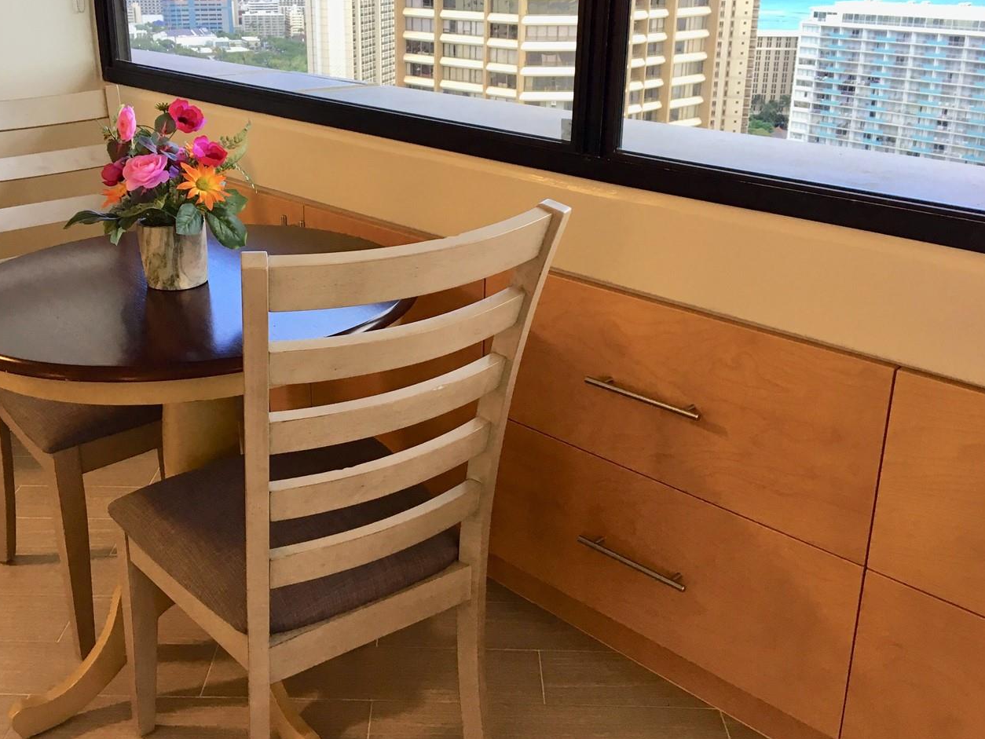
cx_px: 430
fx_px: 1053
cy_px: 315
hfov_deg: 50.0
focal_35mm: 37
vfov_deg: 38.6
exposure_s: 1/30
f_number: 2.2
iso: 64
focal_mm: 4.15
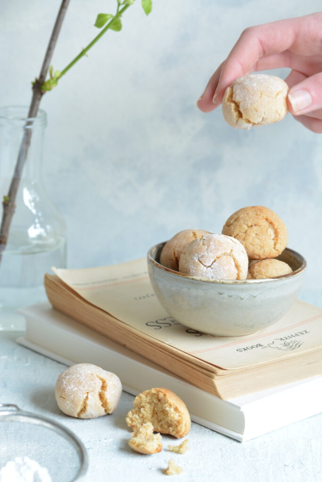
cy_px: 241
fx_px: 2112
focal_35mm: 158
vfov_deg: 13.0
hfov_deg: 8.7
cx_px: 161
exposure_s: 1/2
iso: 200
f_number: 6.3
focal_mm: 105
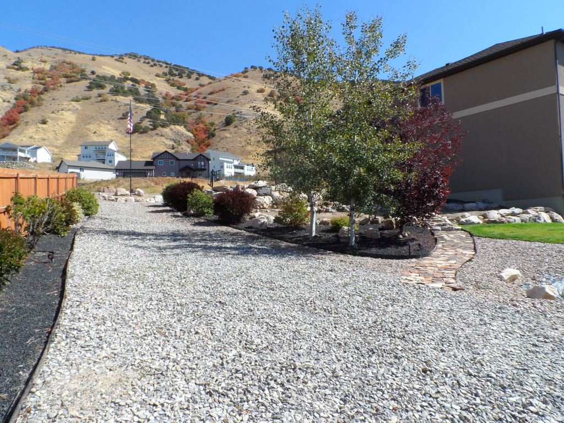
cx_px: 282
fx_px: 391
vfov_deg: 56.8
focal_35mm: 24
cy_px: 212
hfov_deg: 71.6
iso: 80
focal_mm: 4
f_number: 4.5
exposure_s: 1/350
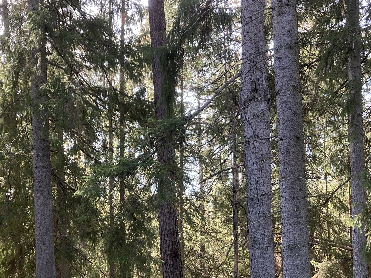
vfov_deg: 25.4
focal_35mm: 56
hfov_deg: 34.1
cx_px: 126
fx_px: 600
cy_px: 242
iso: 50
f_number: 1.8
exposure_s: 1/121
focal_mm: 3.99
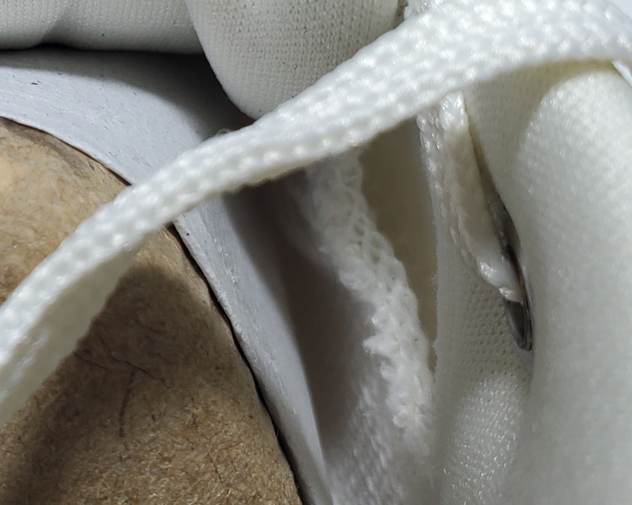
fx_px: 1384
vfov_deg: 20.2
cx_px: -36
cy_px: 41
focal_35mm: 74
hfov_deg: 24.3
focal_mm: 4.3
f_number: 2.4
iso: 50
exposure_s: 1/152
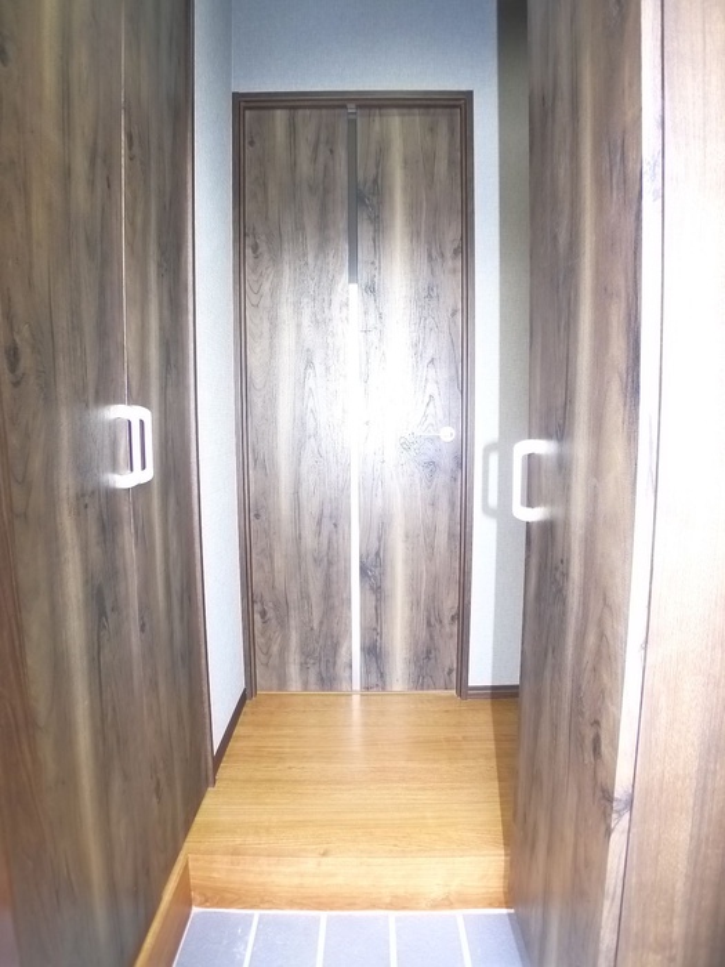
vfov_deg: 71.6
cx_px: 362
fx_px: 670
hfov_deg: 56.8
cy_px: 484
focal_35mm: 24
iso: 400
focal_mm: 5.1
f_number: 2
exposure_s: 1/40
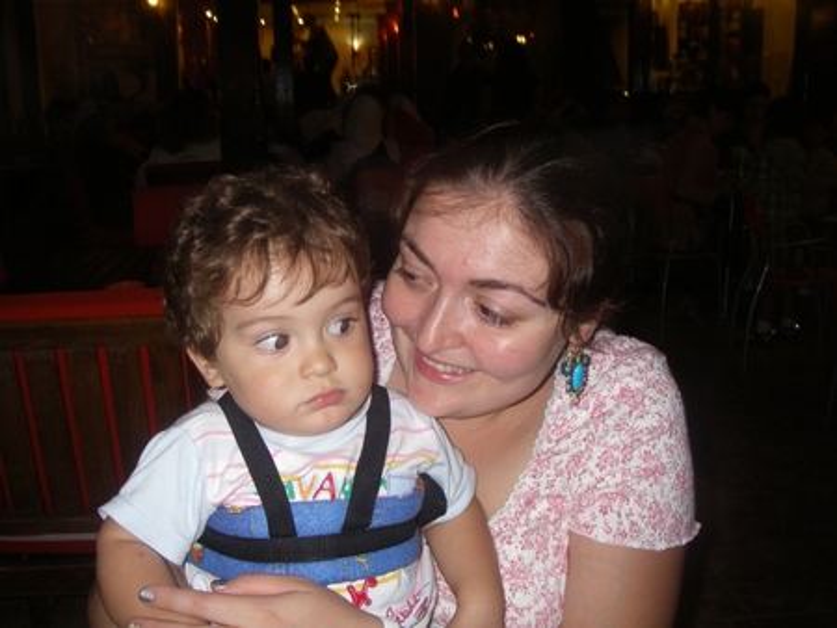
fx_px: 919
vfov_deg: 37.8
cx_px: 418
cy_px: 314
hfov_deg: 49.0
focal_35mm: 38
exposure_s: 1/40
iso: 160
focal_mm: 6.3
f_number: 3.3
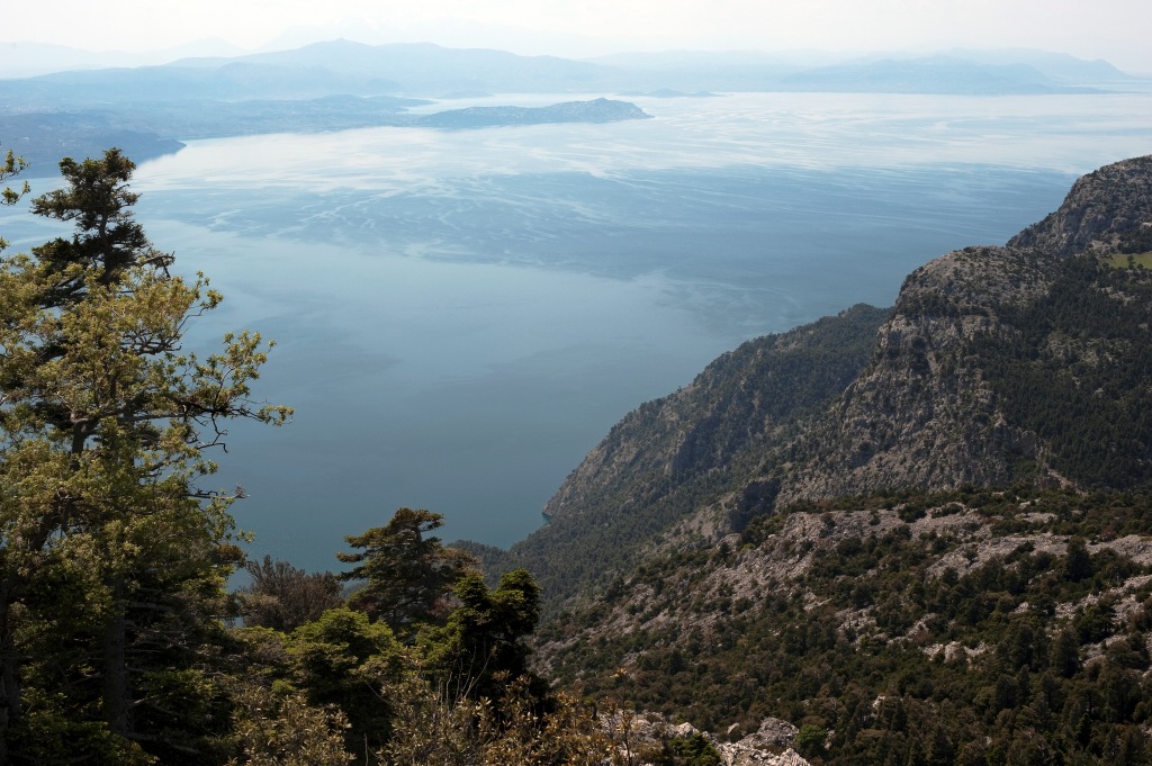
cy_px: 383
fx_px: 1599
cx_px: 576
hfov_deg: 39.6
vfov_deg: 26.9
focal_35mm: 50
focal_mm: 50
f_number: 11
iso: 200
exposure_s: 1/400
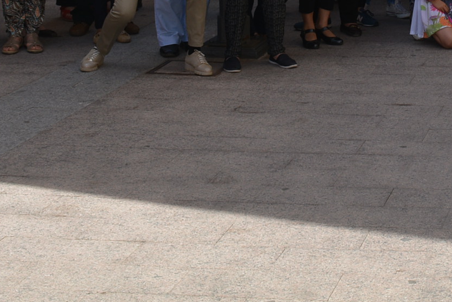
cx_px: 516
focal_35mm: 113
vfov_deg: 11.6
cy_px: -175
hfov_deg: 17.4
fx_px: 1417
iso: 100
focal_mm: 21
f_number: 9
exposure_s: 1/200
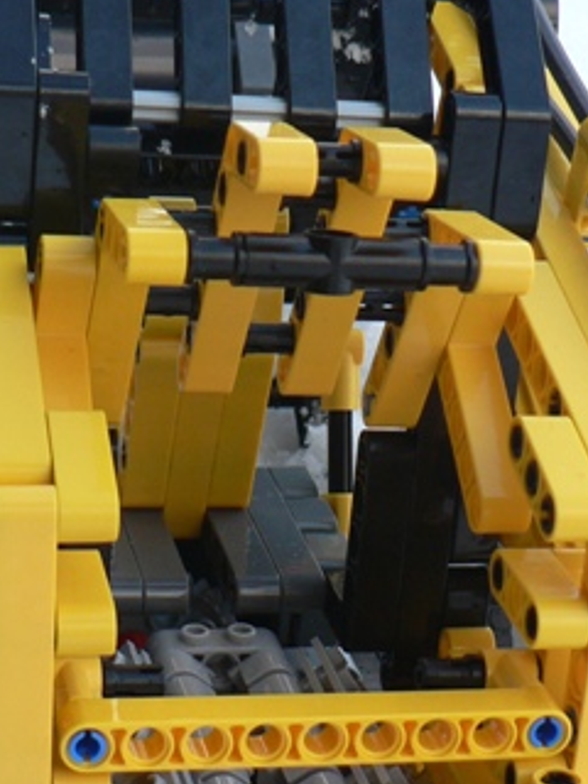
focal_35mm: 90
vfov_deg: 21.7
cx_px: 301
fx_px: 2038
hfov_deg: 16.4
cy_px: 502
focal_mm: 6
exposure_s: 1/40
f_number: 2.8
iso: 80
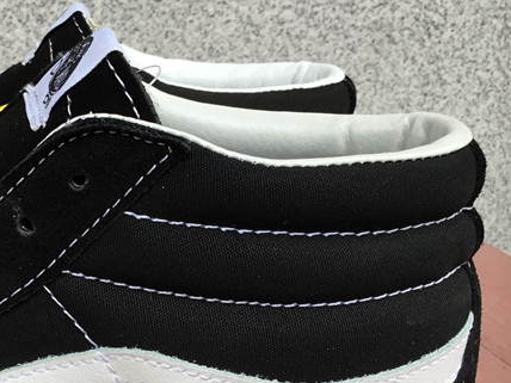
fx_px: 856
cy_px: 252
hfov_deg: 31.9
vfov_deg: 25.1
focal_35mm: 58
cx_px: 66
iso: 25
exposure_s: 1/100
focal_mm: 3.3
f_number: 2.4
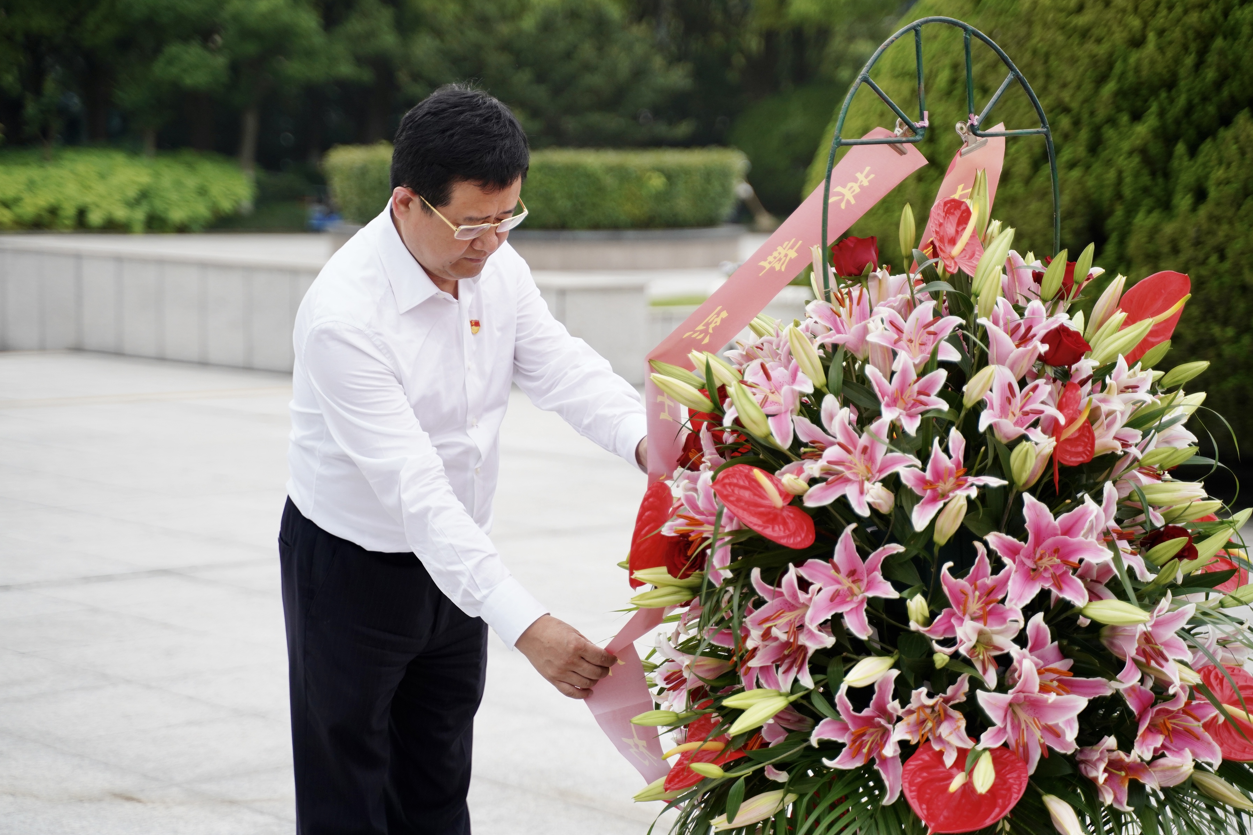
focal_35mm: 83
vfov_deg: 16.5
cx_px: 633
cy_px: 386
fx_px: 2889
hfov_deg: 24.5
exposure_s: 1/2000
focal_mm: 75
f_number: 2.8
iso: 640
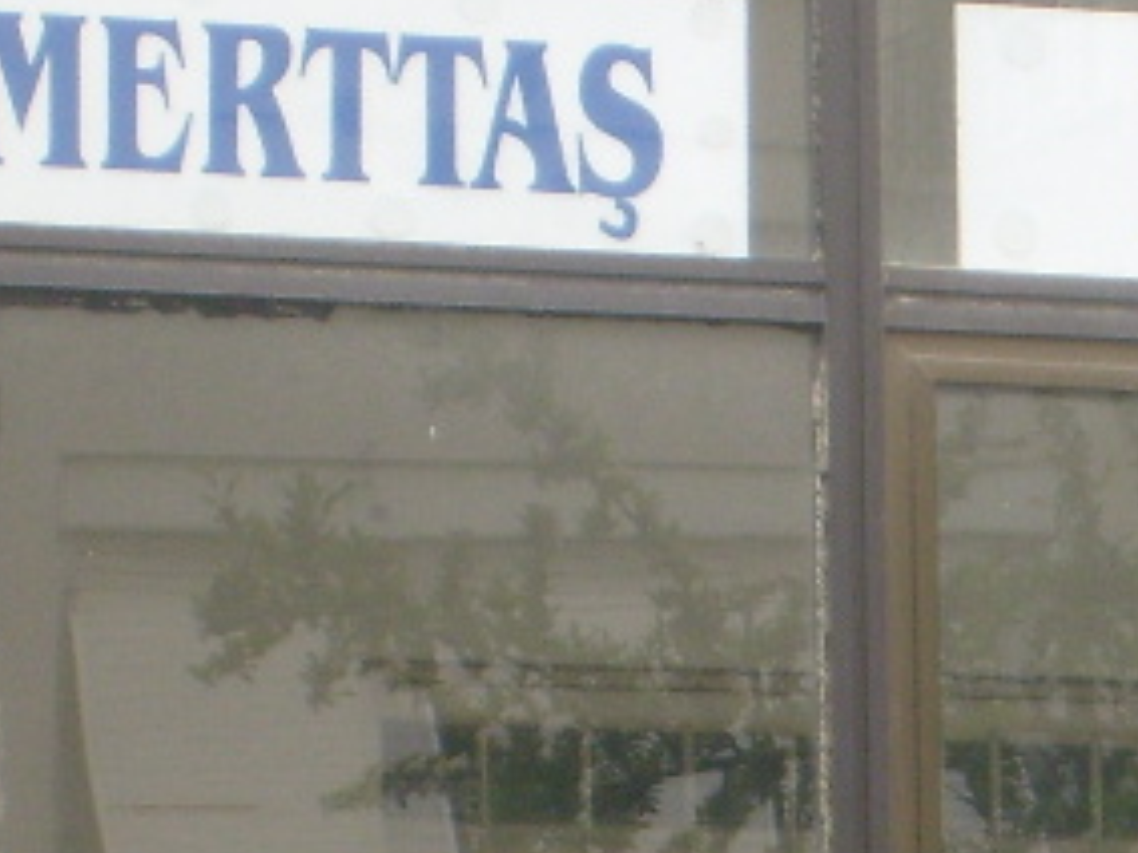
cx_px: 1170
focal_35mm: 384
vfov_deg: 3.9
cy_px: 950
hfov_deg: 5.2
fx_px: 12619
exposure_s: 1/180
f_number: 4.9
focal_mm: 17.4
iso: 80
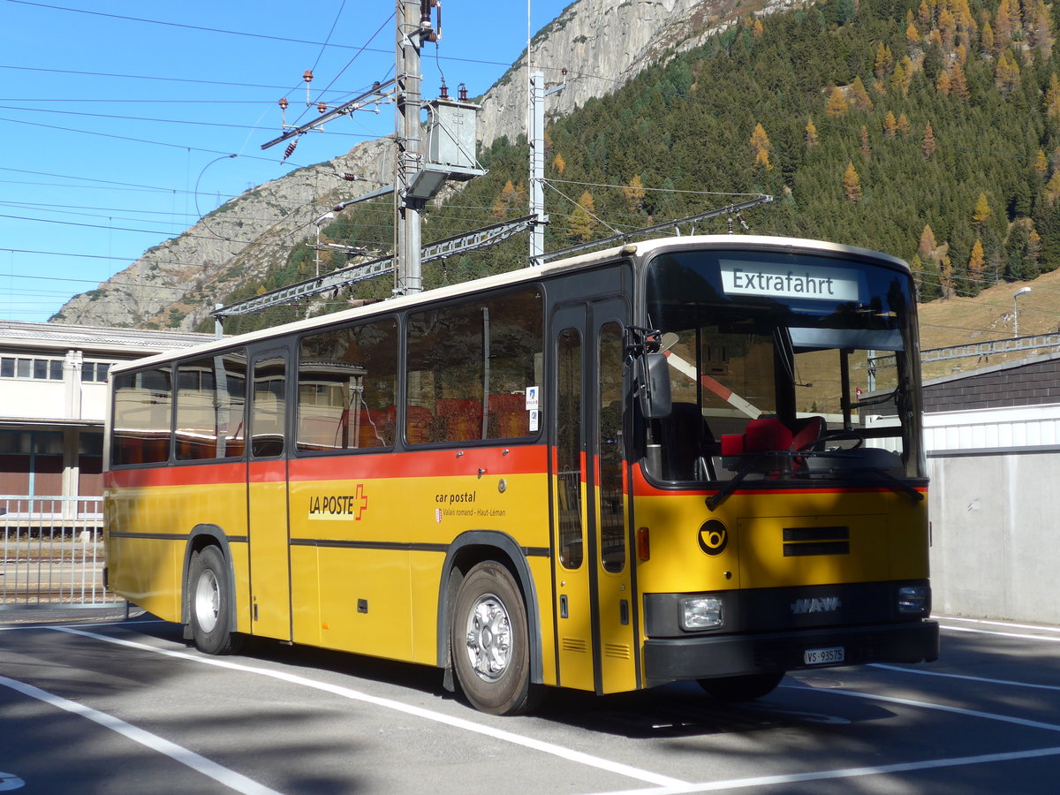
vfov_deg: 26.6
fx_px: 1684
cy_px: 398
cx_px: 530
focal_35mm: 55
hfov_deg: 34.9
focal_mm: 11.3
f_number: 3.4
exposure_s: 1/800
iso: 80
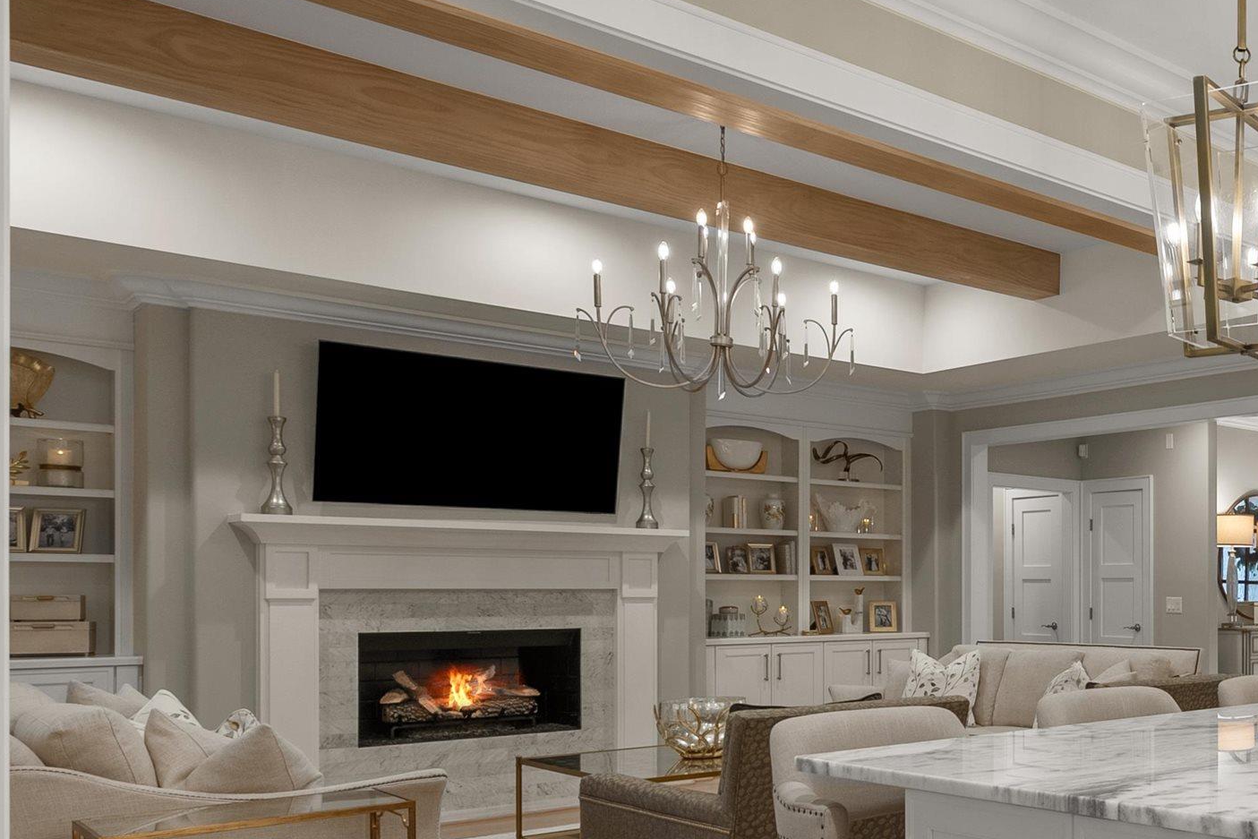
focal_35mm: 35
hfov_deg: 43.5
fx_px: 1223
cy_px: 597
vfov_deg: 37.2
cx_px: 1352
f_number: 8
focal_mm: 16
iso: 250
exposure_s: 1/5
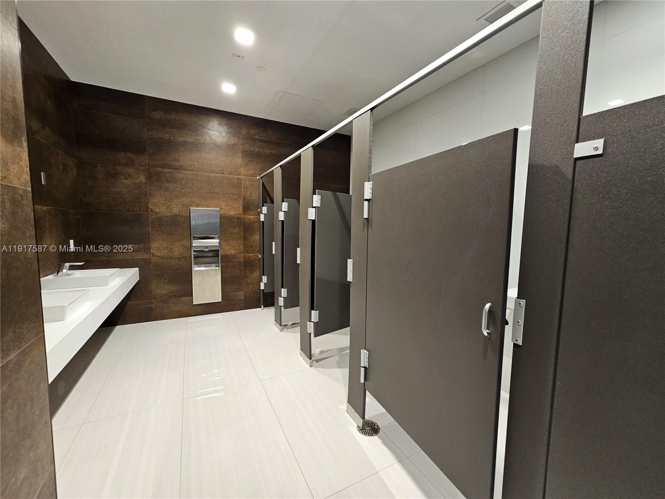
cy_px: 250
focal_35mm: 13
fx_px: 250
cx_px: 332
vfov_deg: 89.9
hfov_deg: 106.2
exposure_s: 1/40
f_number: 2.2
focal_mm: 2.2
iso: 320
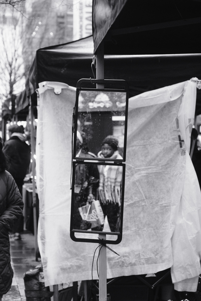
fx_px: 695
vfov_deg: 24.5
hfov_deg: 16.5
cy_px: 150
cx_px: 100
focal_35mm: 83
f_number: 4
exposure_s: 1/200
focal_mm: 55
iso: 1600
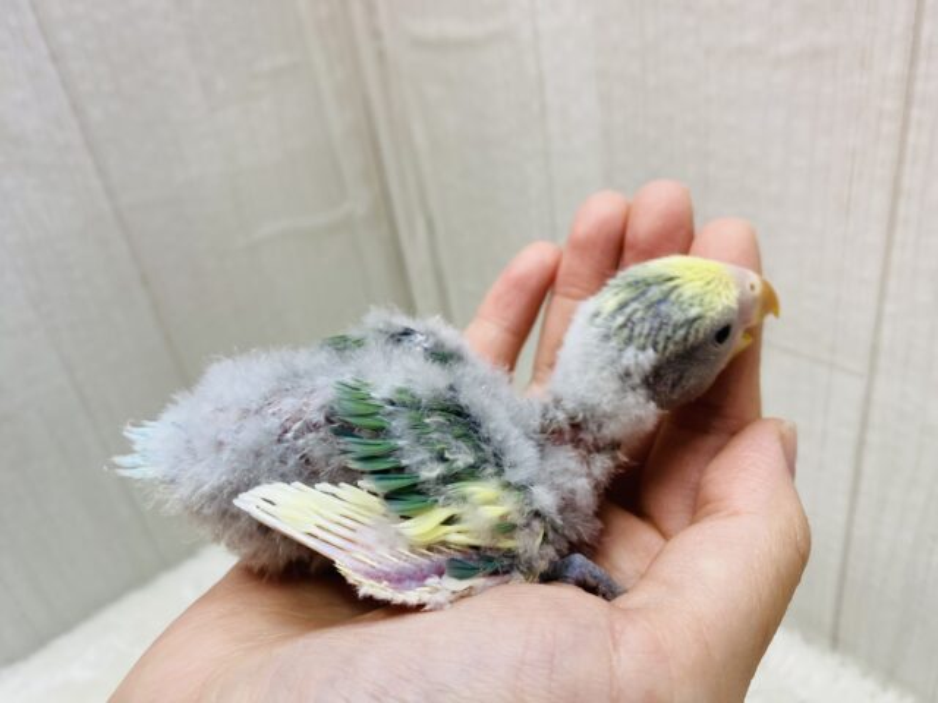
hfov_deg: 69.4
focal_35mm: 25
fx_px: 677
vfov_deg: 54.9
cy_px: 352
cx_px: 469
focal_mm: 4.25
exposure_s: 1/100
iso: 80
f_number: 1.8
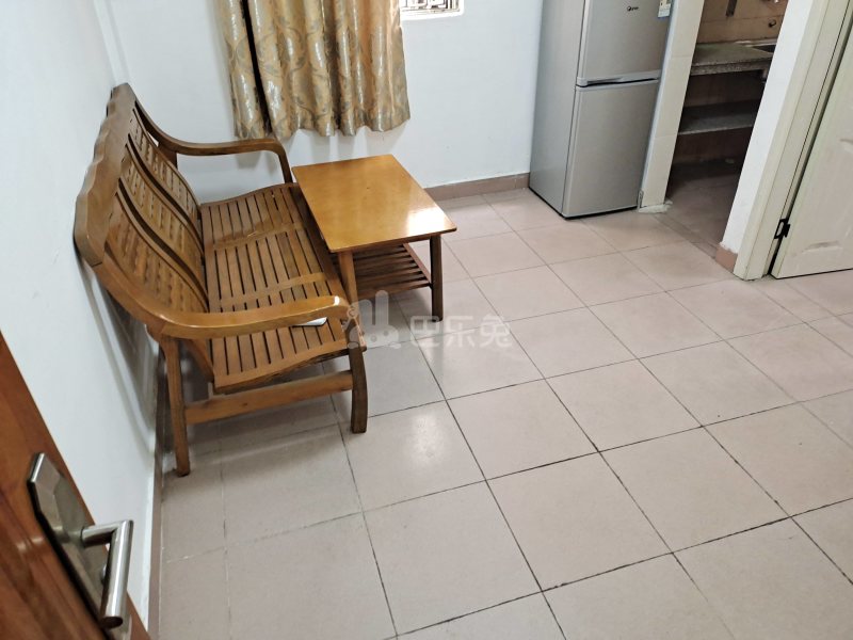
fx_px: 542
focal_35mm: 22
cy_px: 320
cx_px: 426
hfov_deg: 76.4
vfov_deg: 61.1
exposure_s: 1/33
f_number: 1.79
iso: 616
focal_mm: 4.71
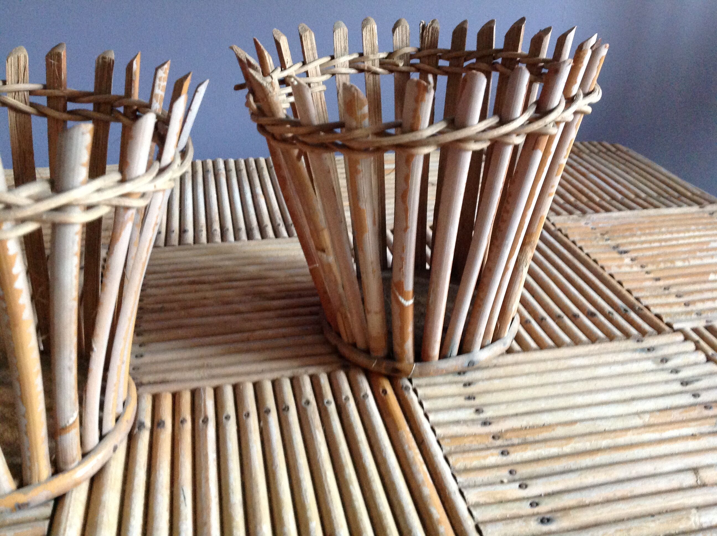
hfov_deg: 52.7
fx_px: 724
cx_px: 358
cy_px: 268
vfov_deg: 40.6
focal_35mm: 35
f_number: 2.4
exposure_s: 1/15
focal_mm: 4.28
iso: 400
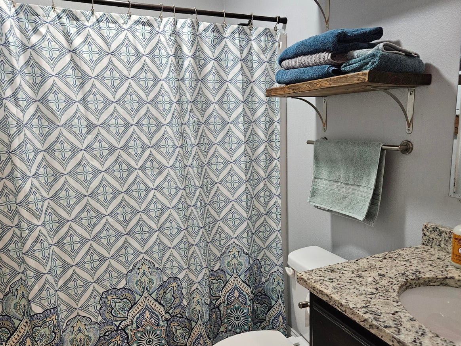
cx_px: 232
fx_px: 360
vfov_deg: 51.3
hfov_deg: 65.3
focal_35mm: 27
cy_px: 177
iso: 500
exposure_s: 1/120
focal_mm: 5.4
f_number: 1.8
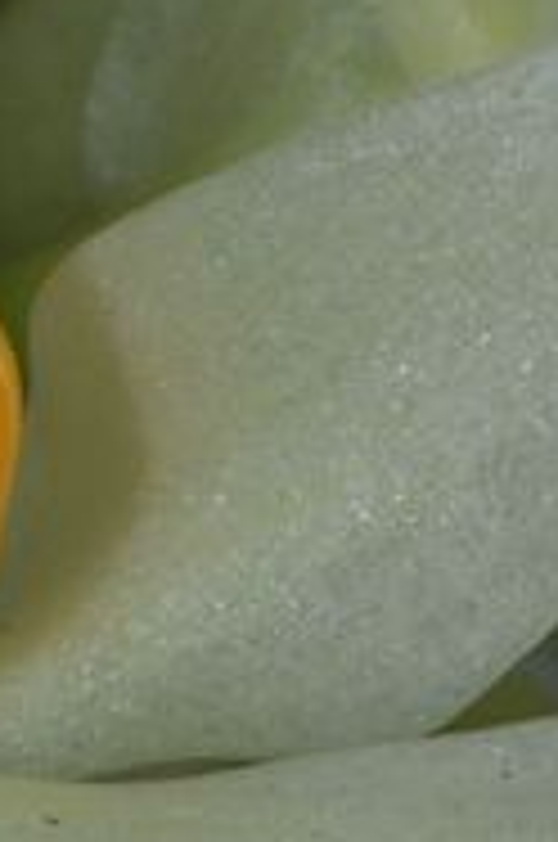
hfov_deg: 2.8
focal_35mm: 494
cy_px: 99
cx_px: -349
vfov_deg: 4.2
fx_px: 11527
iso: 100
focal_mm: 90
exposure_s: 1/200
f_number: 45
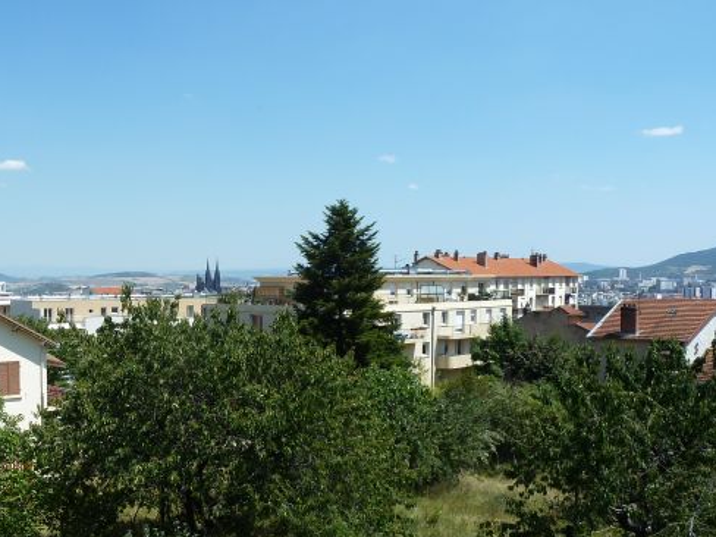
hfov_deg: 43.9
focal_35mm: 41
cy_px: 323
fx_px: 848
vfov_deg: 35.0
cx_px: 160
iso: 80
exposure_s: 1/400
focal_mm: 4.1
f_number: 4.5
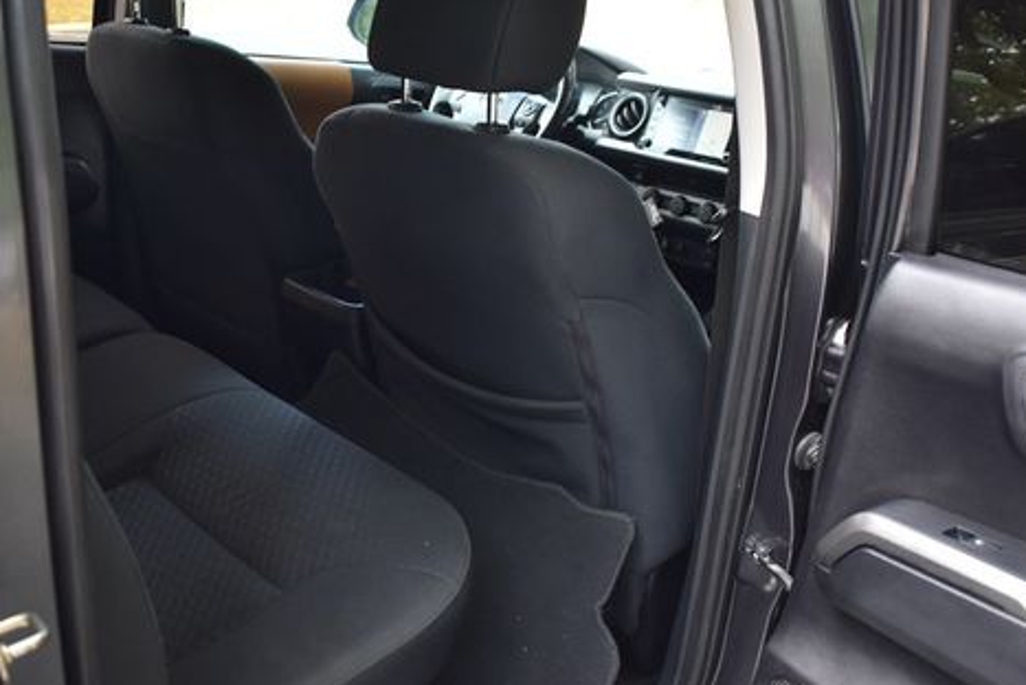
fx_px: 1055
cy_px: 324
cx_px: 457
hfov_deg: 51.8
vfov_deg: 36.0
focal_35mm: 37
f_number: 3.5
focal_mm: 18
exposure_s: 1/125
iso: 800
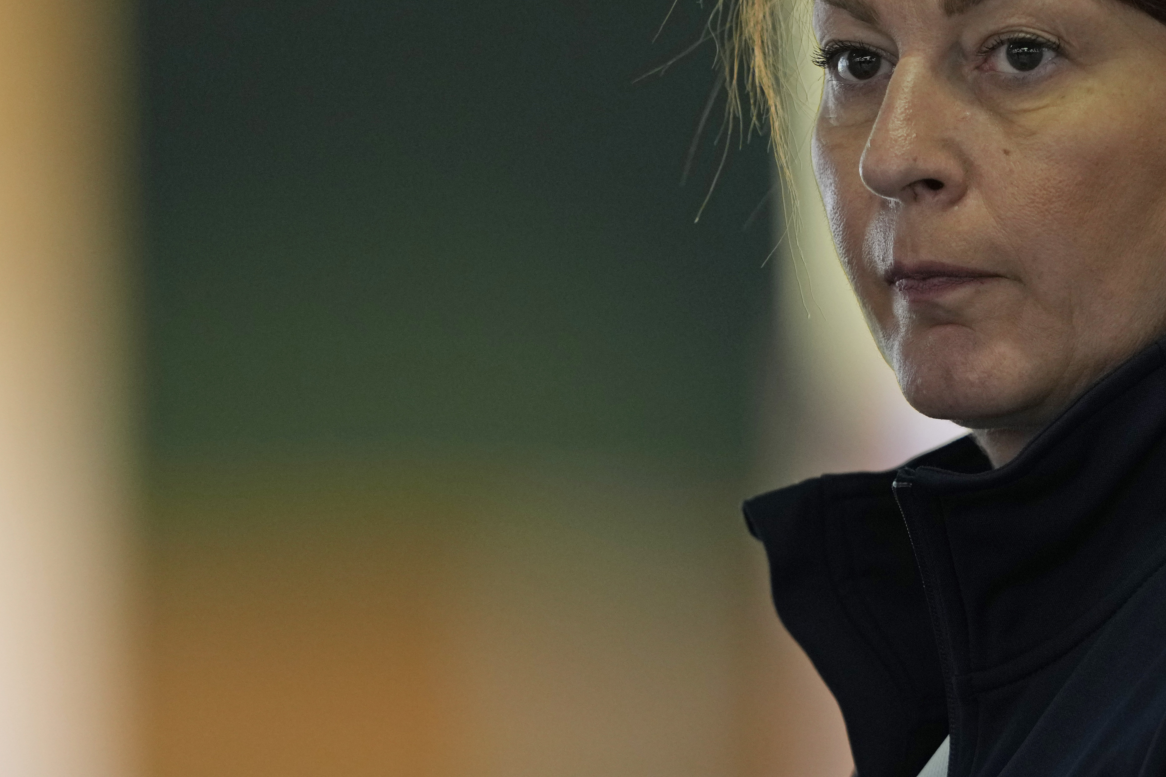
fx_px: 23479
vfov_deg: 1.9
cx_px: 796
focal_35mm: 725
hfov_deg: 2.8
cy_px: 409
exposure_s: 1/1250
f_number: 2.8
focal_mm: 400
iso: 2000
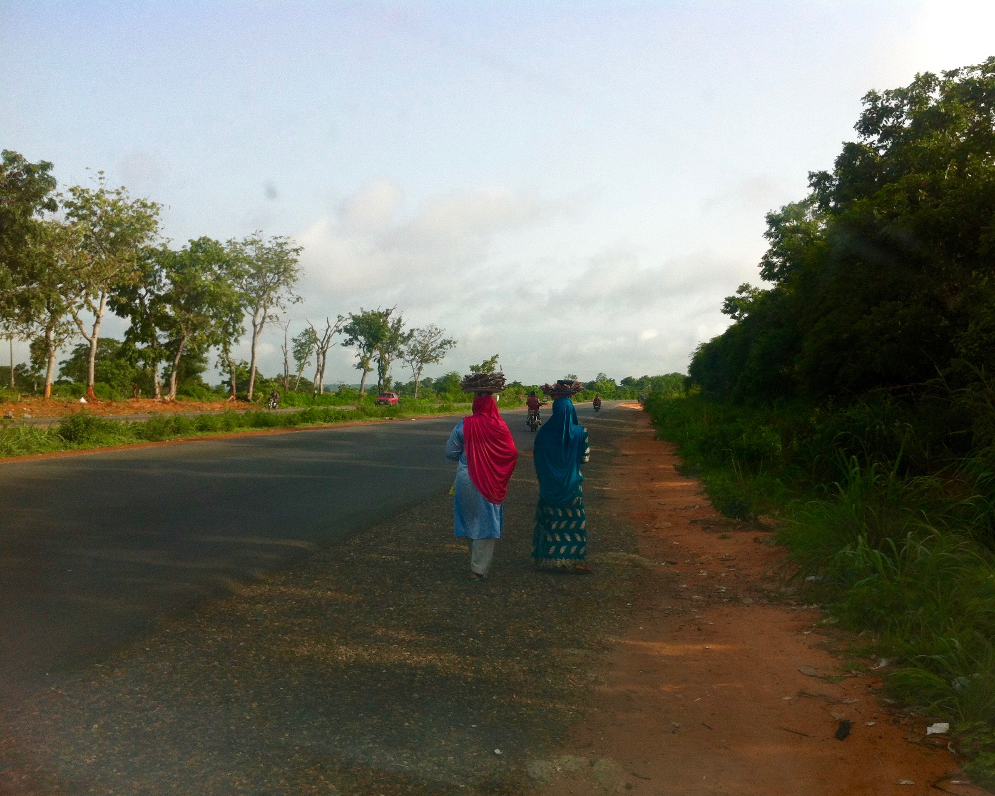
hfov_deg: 49.0
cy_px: 402
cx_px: 532
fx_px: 1090
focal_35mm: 37
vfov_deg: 40.1
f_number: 2.8
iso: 80
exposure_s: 1/616
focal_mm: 3.85
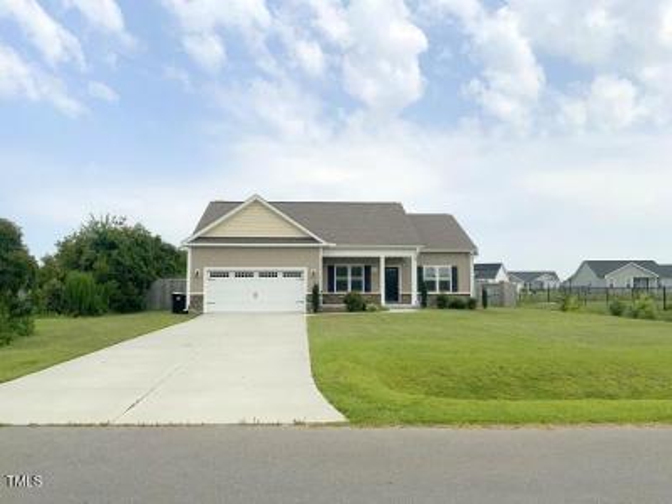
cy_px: 252
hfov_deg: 61.7
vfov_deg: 48.2
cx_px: 336
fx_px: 563
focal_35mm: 29
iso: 20
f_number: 1.8
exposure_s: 1/3534
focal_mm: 3
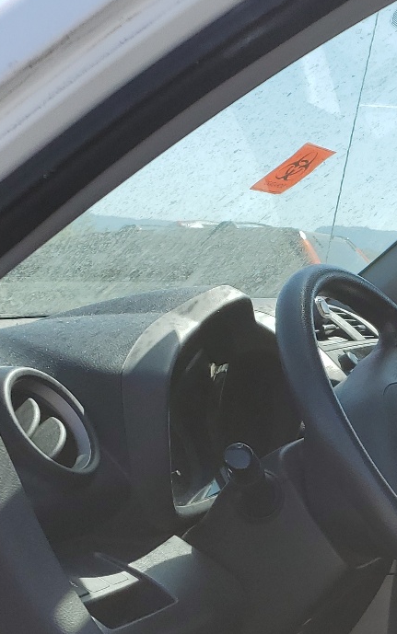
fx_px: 1107
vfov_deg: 31.1
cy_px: 513
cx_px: 657
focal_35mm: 64
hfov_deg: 17.5
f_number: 1.5
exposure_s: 1/1429
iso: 50
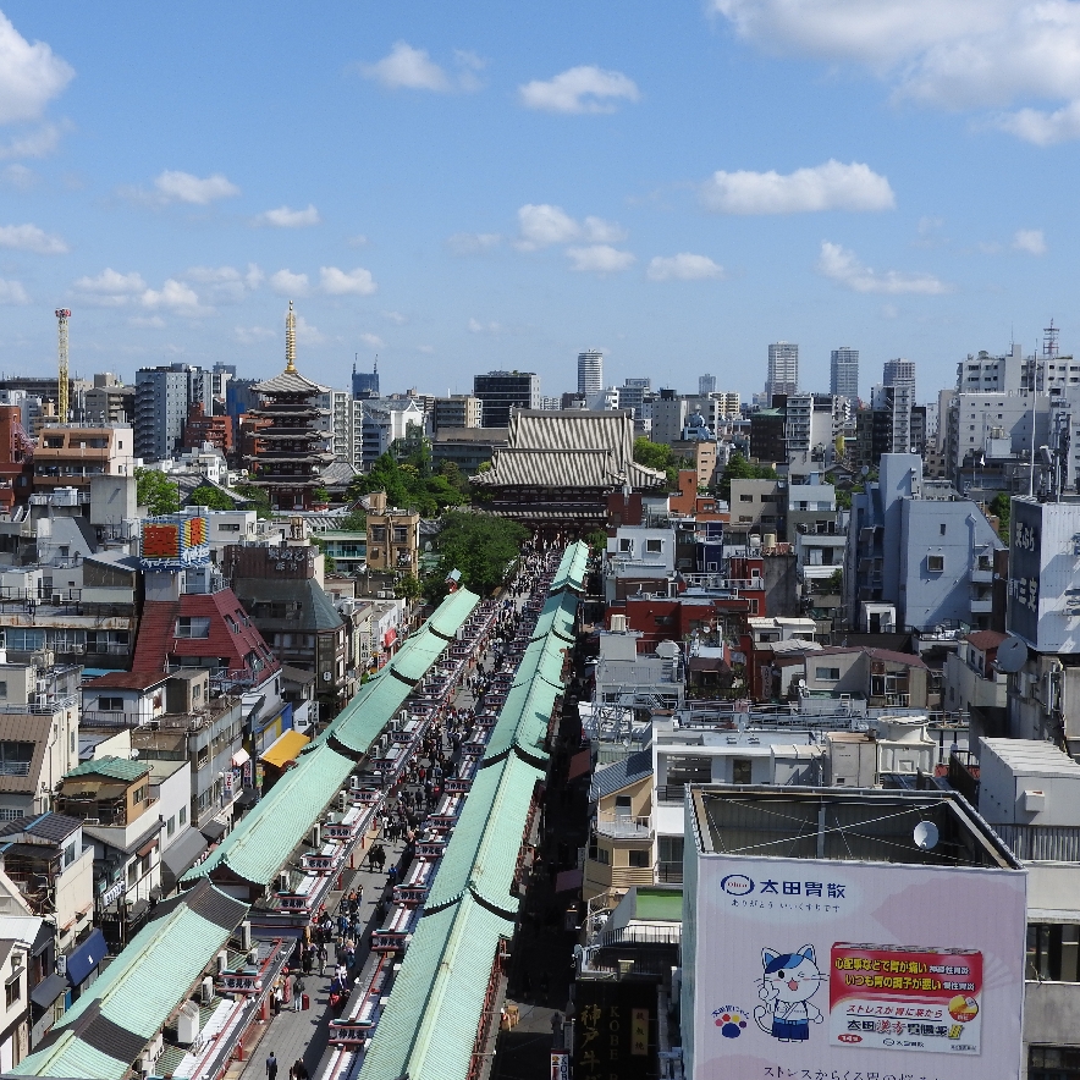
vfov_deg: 35.4
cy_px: 545
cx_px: 435
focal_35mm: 48
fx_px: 1694
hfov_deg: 35.2
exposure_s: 1/1600
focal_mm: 7.2
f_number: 3.8
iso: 100
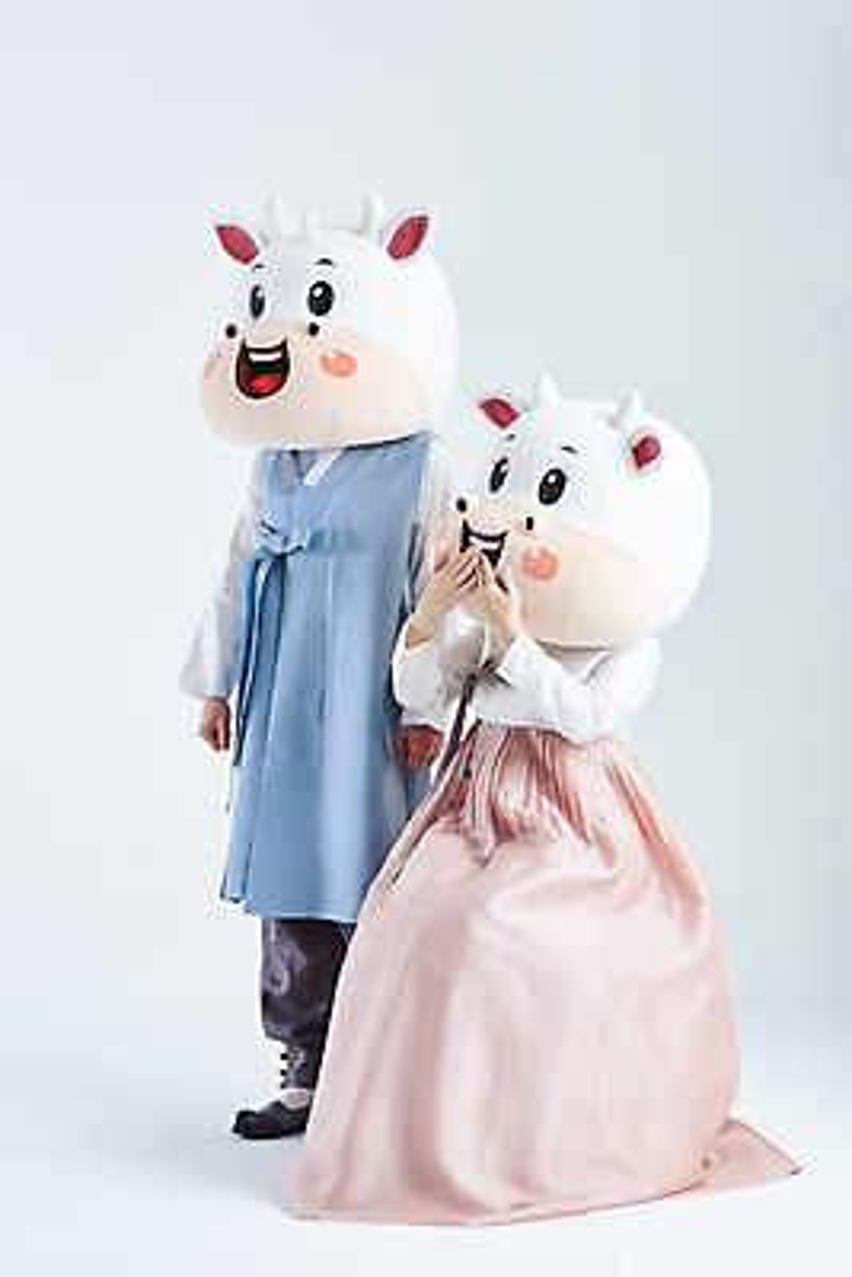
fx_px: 2766
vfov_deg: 26.0
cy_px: 638
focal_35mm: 78
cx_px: 426
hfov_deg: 17.5
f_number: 11
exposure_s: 1/125
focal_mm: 78
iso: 100
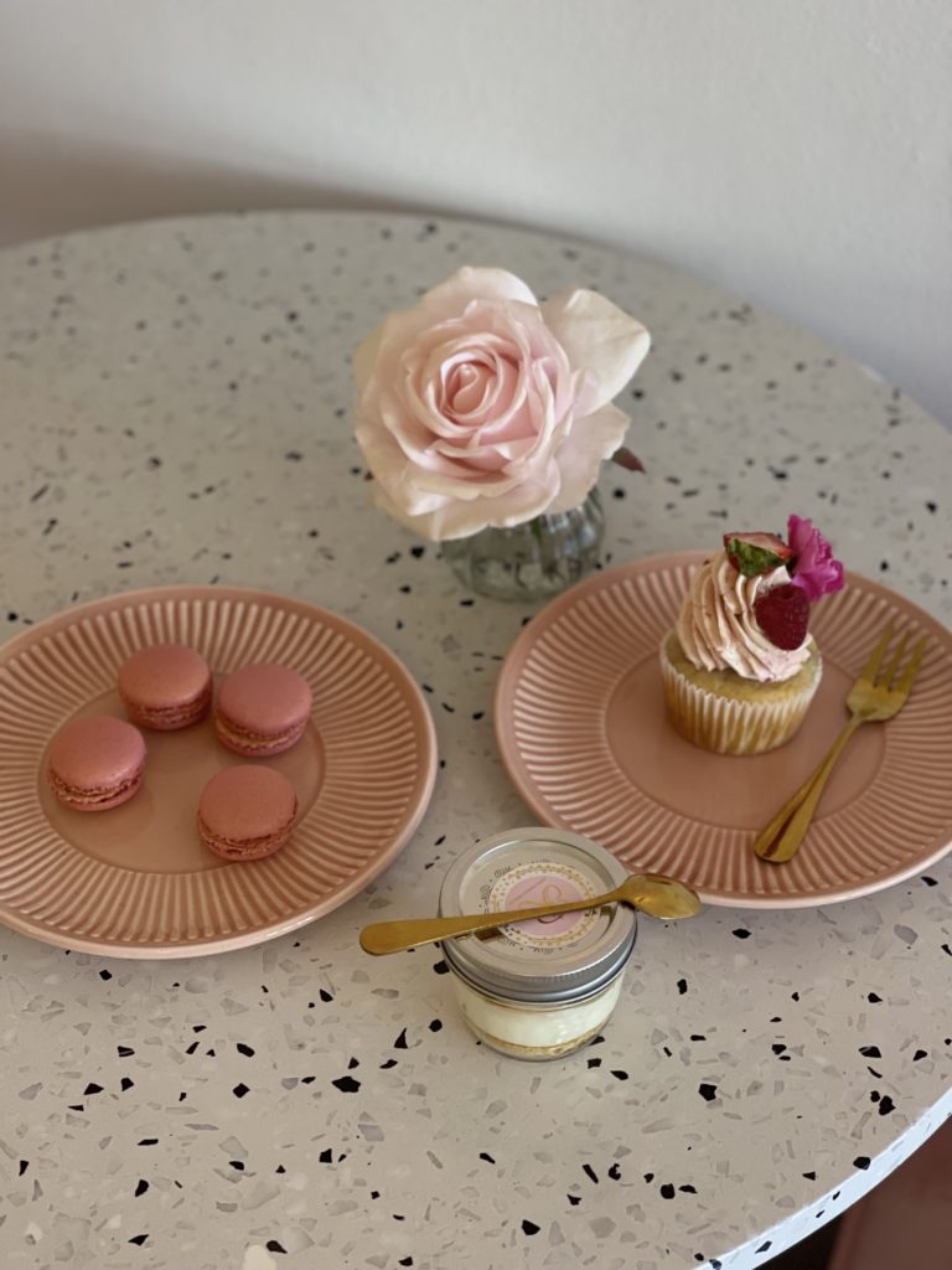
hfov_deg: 22.9
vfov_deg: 30.3
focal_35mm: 64
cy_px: 635
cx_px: 476
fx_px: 2347
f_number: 2.2
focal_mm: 7.5
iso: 100
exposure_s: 1/120
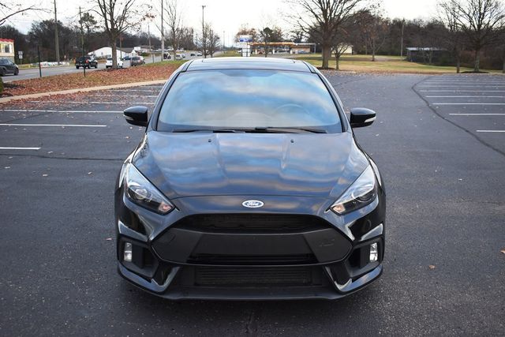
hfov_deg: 49.5
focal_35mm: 39
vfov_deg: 34.2
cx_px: 252
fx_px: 547
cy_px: 168
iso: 720
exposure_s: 1/250
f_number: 4
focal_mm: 26
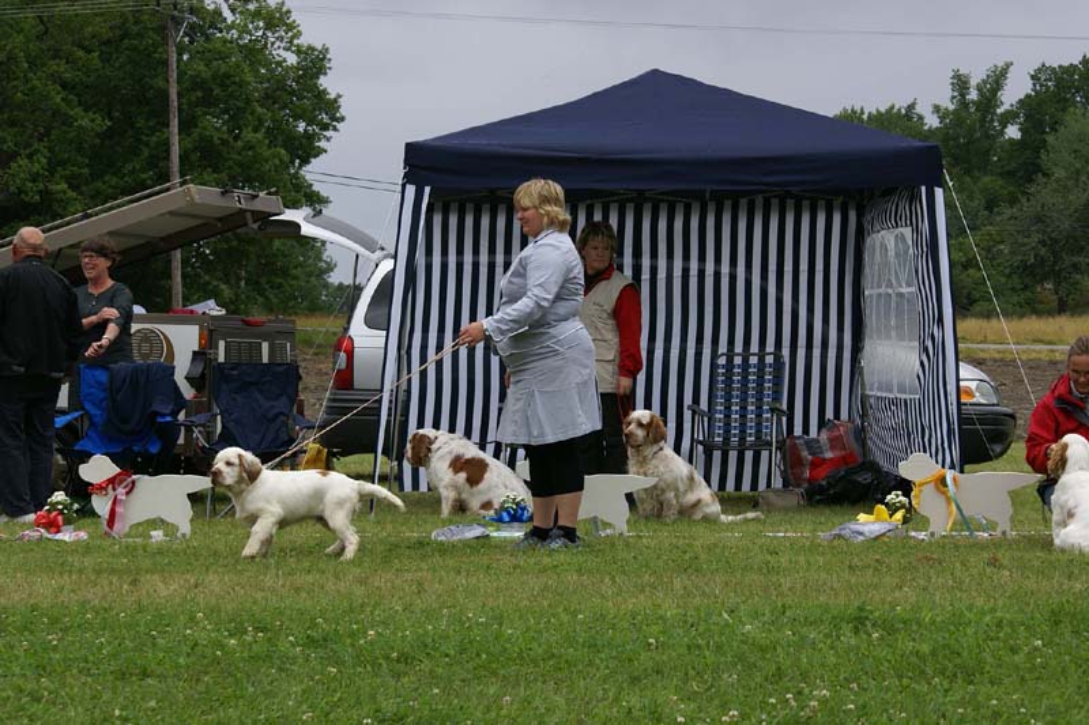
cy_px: 362
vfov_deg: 13.0
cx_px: 544
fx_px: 3175
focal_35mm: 105
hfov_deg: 19.5
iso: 100
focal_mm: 70
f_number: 9
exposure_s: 1/160
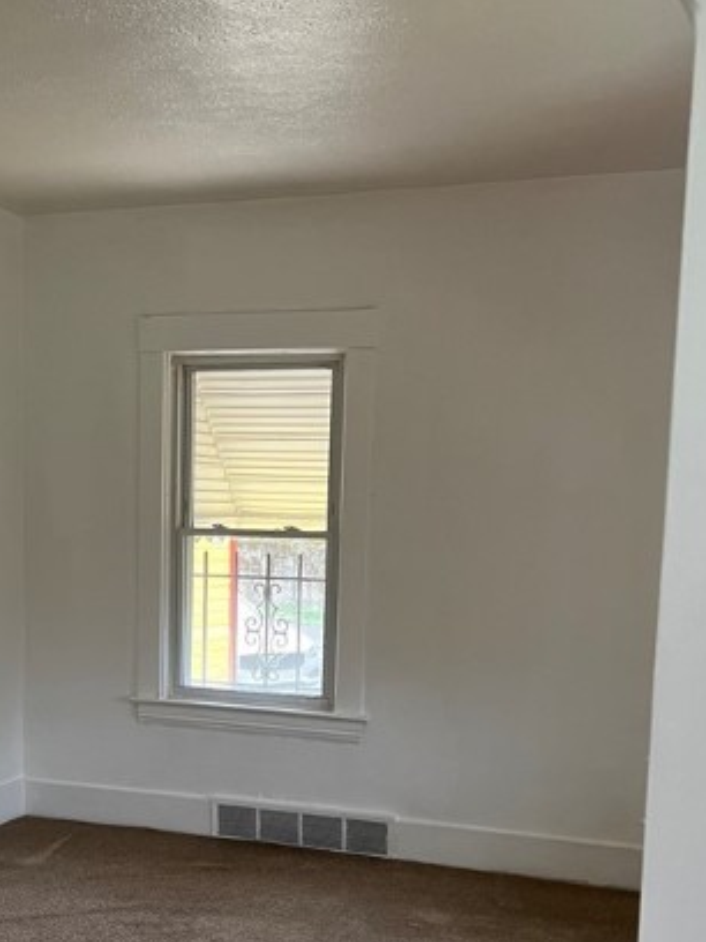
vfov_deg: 38.3
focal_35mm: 49
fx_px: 1332
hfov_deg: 29.4
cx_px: 219
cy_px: 663
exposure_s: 1/60
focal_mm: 5.7
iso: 160
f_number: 1.5
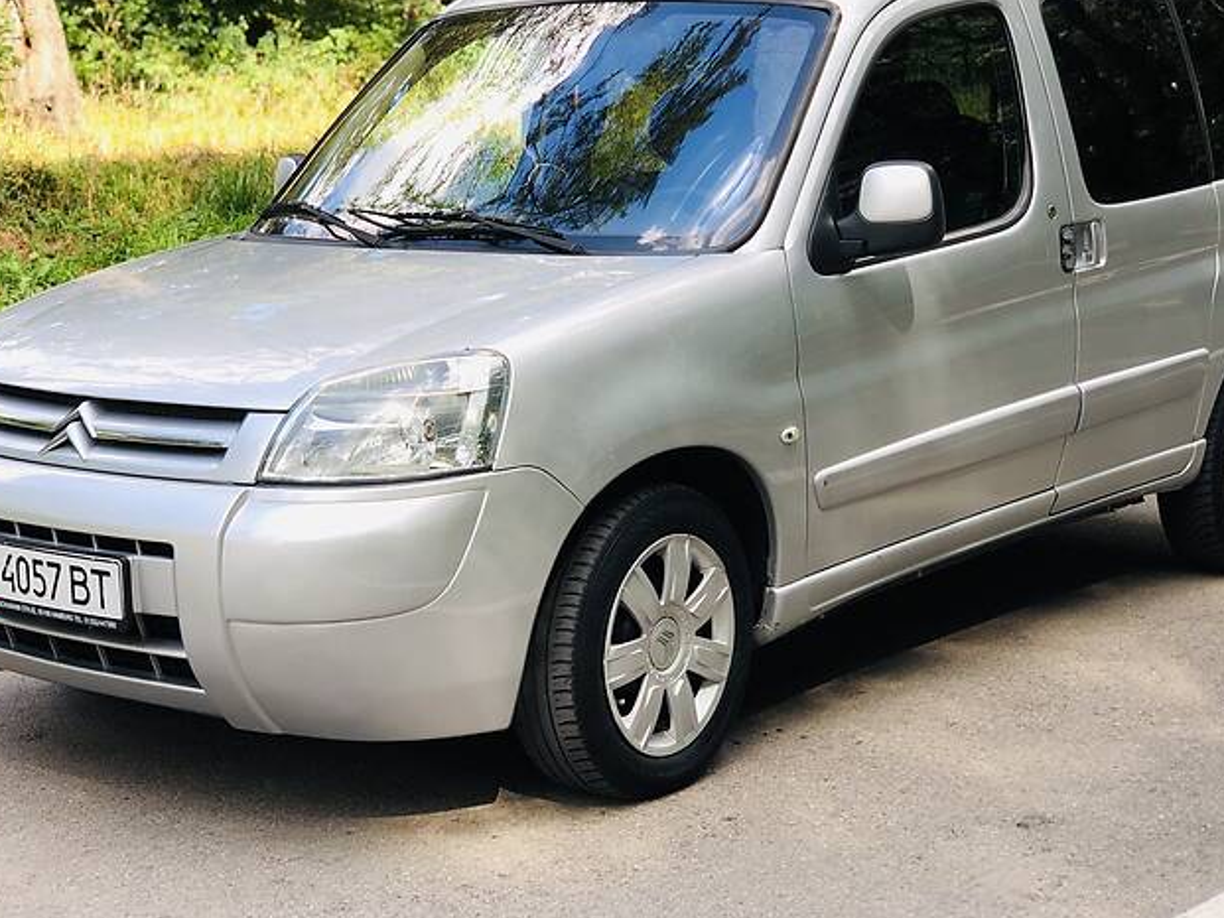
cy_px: 359
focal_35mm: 67
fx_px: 2370
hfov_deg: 29.0
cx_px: 603
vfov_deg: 21.9
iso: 16
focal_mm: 6
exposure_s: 1/120
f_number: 2.4
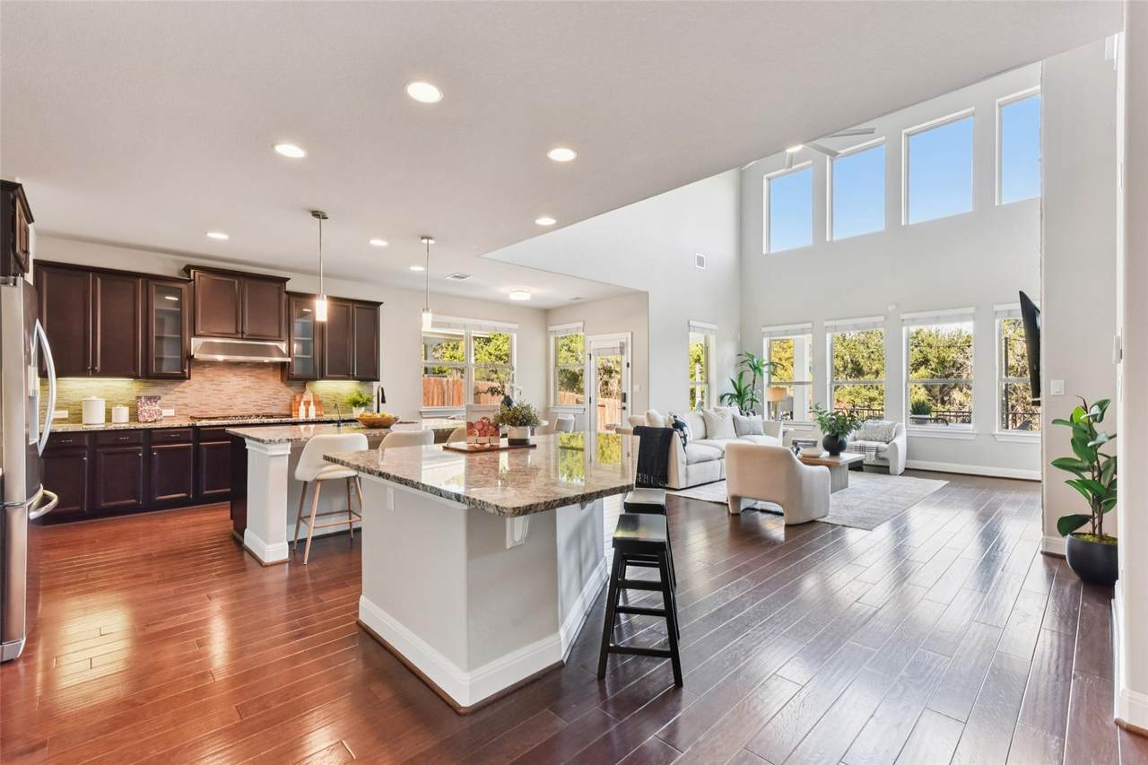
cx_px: 574
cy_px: 382
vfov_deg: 73.7
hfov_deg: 96.7
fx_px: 510
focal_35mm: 16
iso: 400
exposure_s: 1/25
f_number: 8
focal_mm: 16
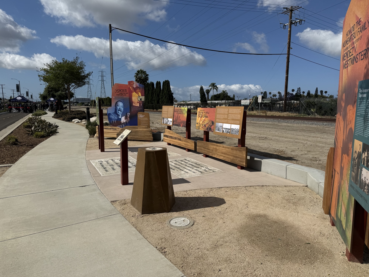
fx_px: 256
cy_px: 138
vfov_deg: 56.8
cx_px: 184
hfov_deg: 71.6
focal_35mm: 24
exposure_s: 1/9091
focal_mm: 6.76
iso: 80
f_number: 1.78
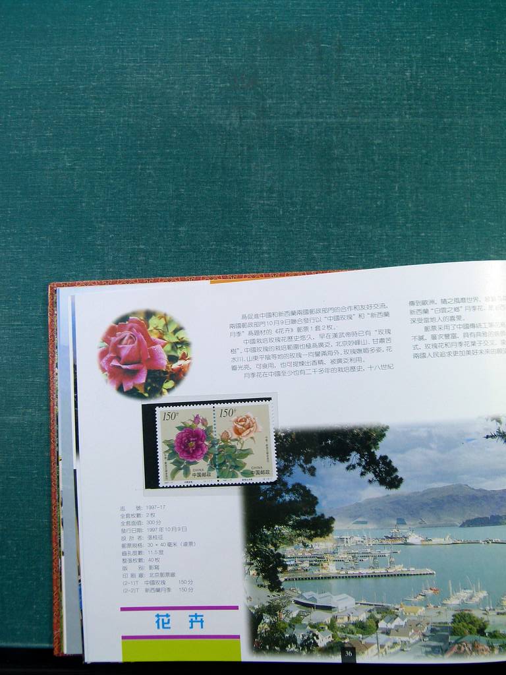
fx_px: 624
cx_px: 253
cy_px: 338
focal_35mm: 32
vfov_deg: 56.8
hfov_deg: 44.2
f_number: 3.2
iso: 100
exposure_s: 1/100
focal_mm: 5.8
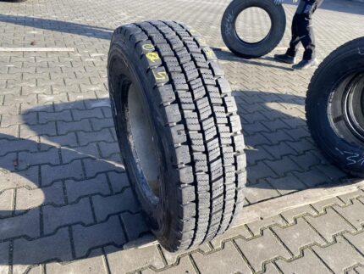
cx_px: 182
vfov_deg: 53.1
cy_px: 137
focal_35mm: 26
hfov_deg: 67.3
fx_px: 274
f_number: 1.8
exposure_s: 1/487
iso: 32
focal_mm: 4.25
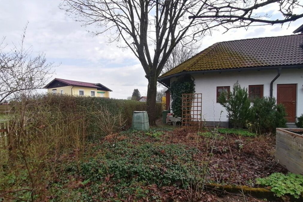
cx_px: 153
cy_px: 110
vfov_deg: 67.3
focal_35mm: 18
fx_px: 152
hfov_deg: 90.0
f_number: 2.4
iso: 50
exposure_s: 1/319
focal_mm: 2.7
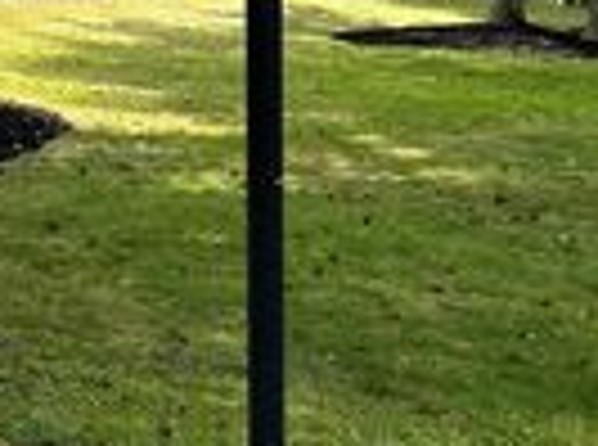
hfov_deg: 17.1
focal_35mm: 98
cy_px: -43
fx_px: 1688
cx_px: -418
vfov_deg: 14.7
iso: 50
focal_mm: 5.7
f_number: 1.5
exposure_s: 1/1183
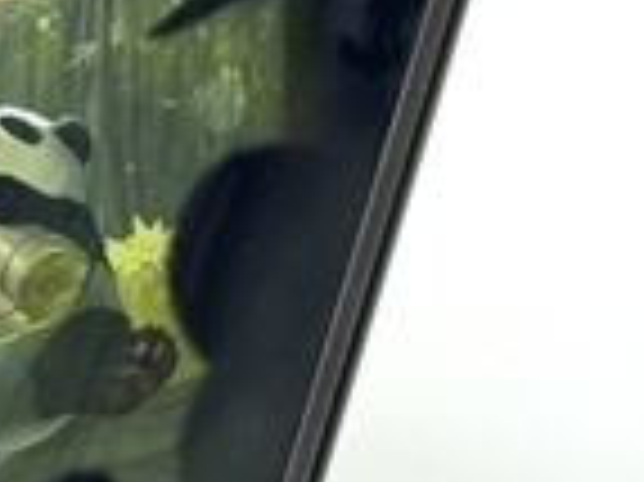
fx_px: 4982
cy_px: 505
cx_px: -851
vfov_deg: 5.5
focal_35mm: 268
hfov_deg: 7.0
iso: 64
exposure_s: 1/177
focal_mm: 6.76
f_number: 1.78
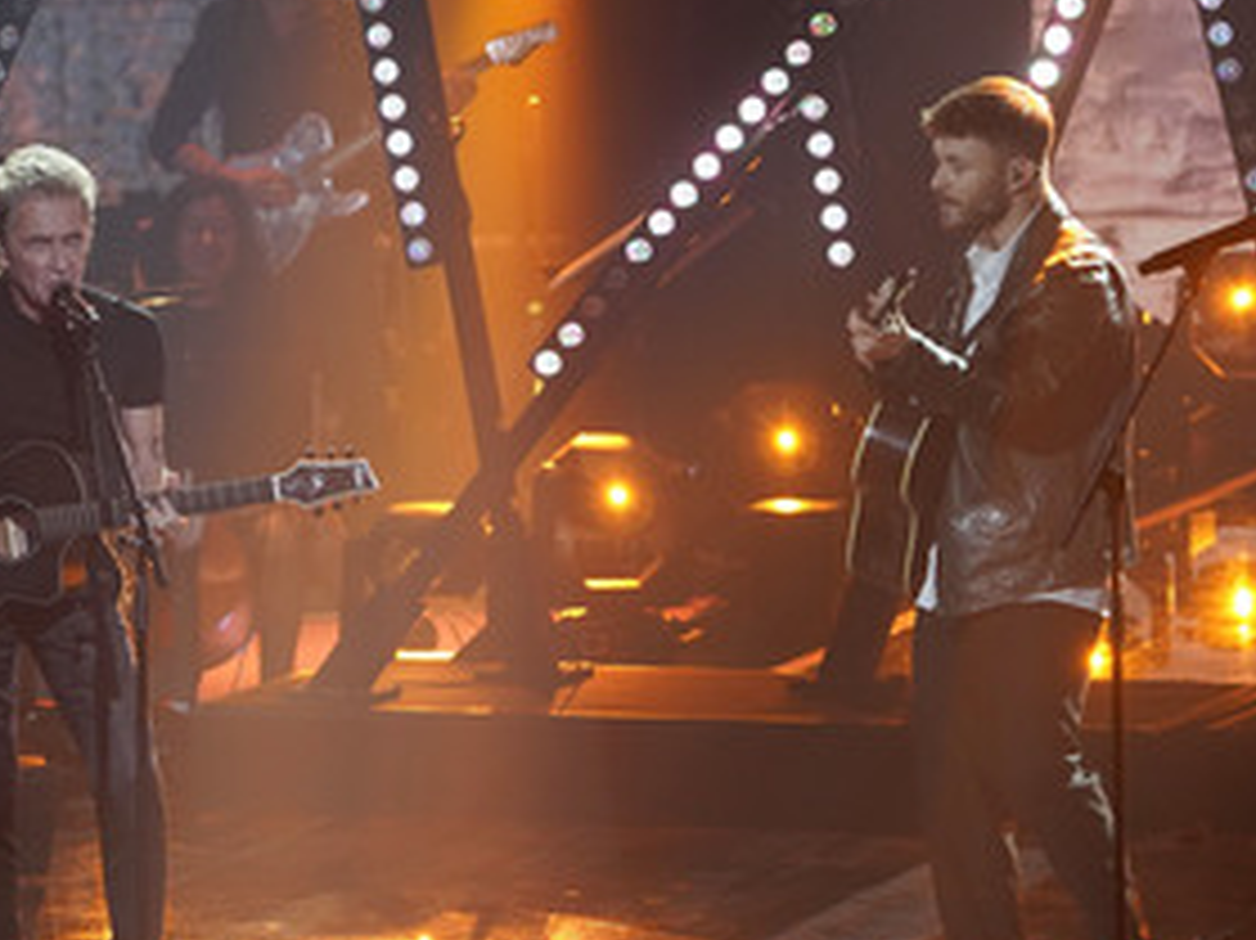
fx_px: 14725
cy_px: 567
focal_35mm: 406
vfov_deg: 3.7
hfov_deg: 4.9
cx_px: 448
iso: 4000
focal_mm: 261
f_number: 5.6
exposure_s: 1/160
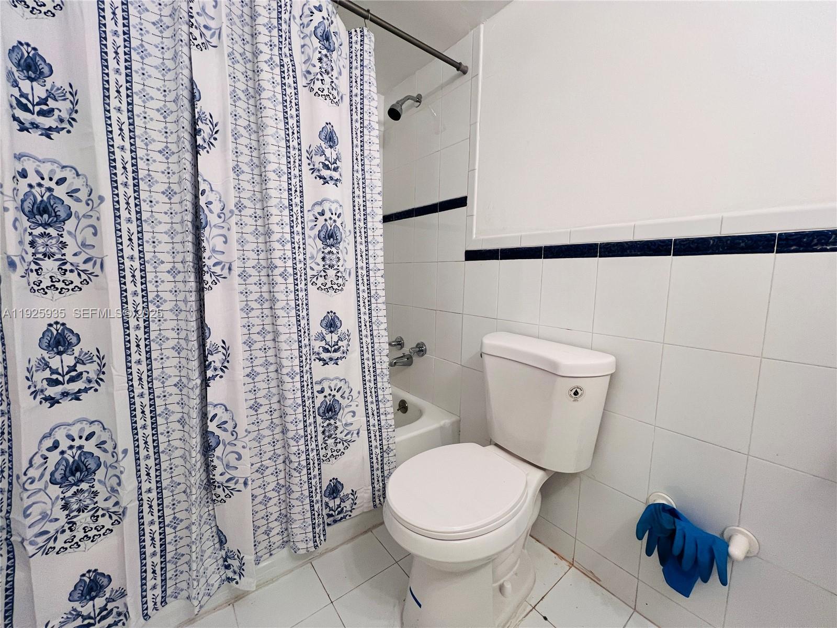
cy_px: 314
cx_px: 418
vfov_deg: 89.9
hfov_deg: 106.2
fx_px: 314
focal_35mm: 13
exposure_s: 1/99
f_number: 1.8
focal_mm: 1.57
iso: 160
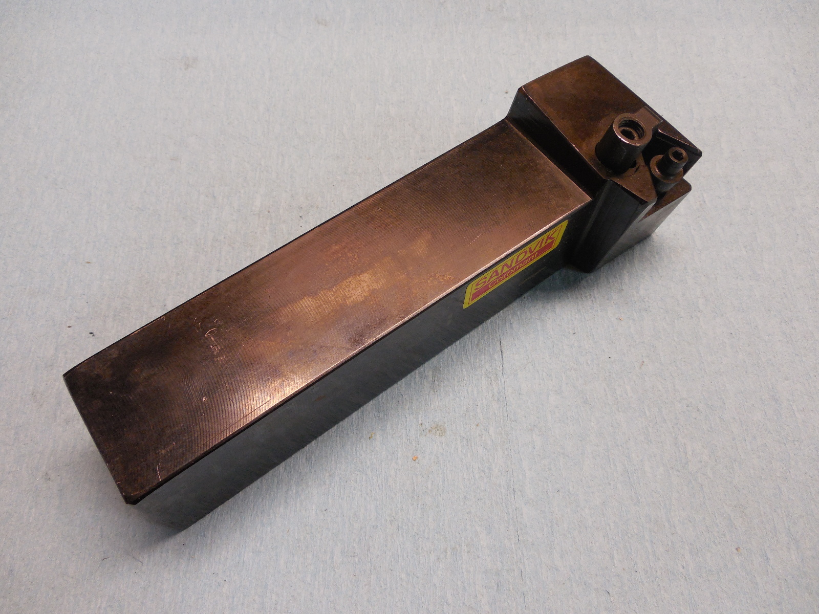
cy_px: 307
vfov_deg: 54.9
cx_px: 410
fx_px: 591
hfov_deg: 69.4
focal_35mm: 25
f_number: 3.3
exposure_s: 1/30
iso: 280
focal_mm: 4.5
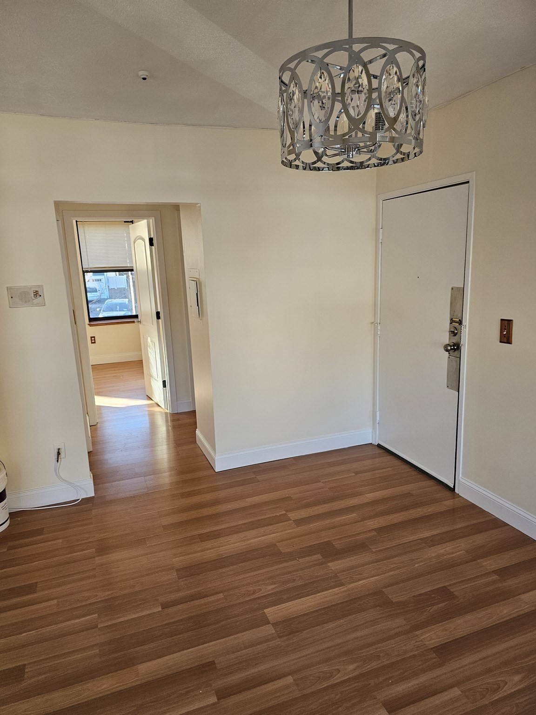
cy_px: 358
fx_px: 475
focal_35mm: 23
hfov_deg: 58.9
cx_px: 268
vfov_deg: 73.9
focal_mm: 6.3
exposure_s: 1/170
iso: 250
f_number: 1.7
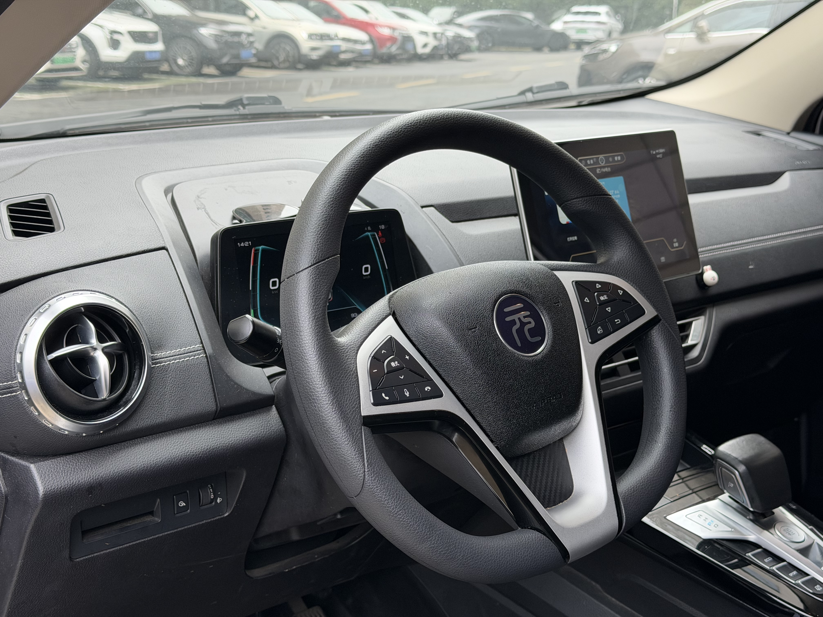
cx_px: 412
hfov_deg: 39.7
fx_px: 1141
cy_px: 308
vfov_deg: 30.3
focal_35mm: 48
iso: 80
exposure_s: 1/121
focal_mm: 6.76
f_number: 1.78
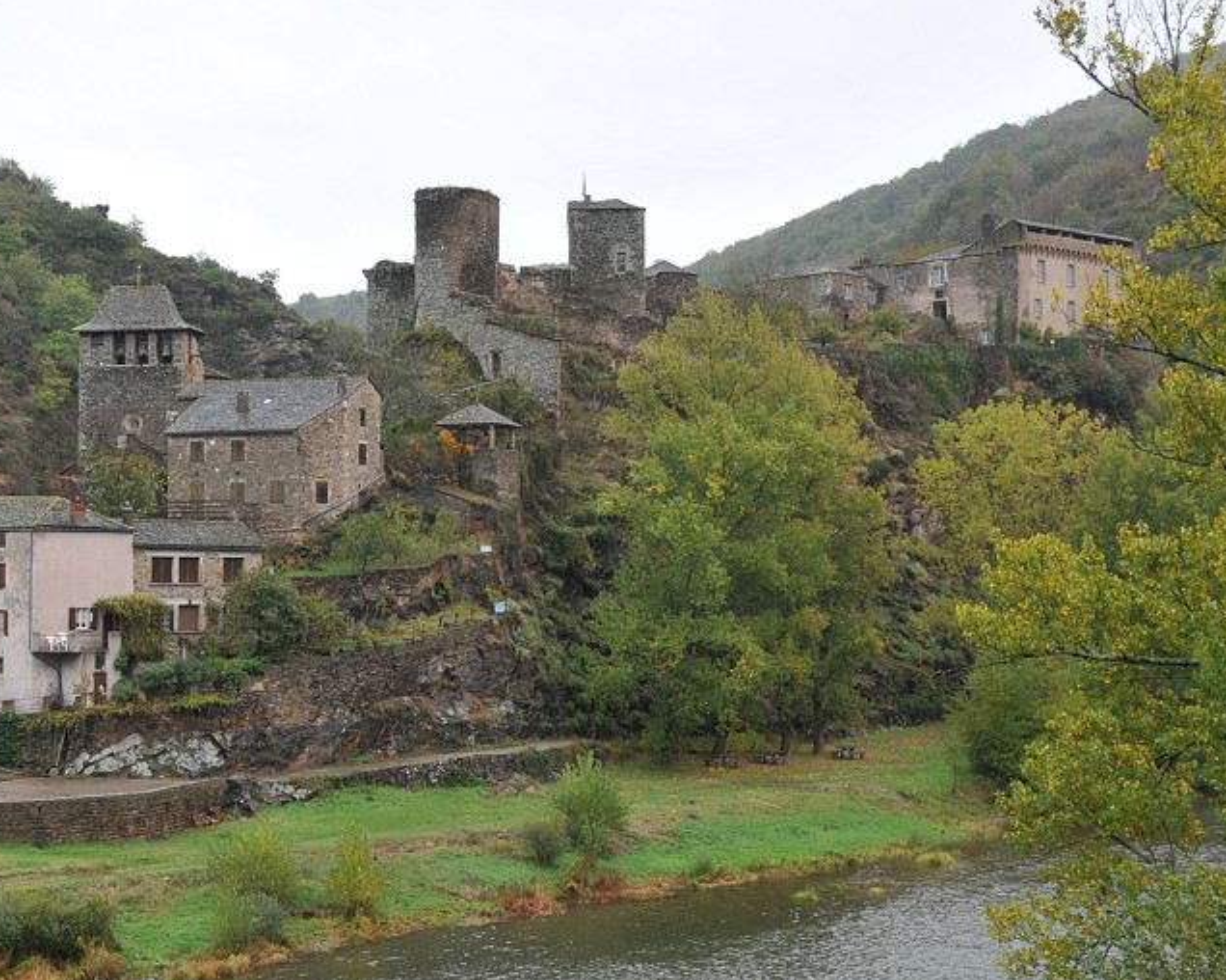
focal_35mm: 66
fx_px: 2384
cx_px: 465
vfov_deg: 23.2
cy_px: 525
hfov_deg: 28.7
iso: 200
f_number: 5
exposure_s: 1/100
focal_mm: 29
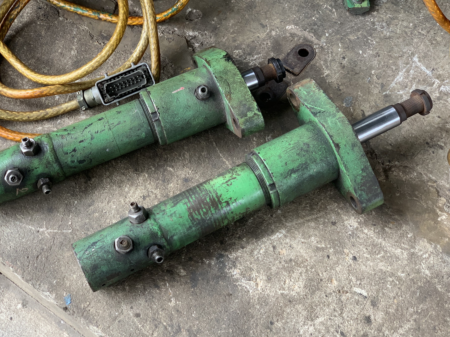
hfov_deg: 33.2
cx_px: 205
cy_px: 154
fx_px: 754
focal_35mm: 58
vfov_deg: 25.2
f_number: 2.4
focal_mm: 6
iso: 80
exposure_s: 1/122
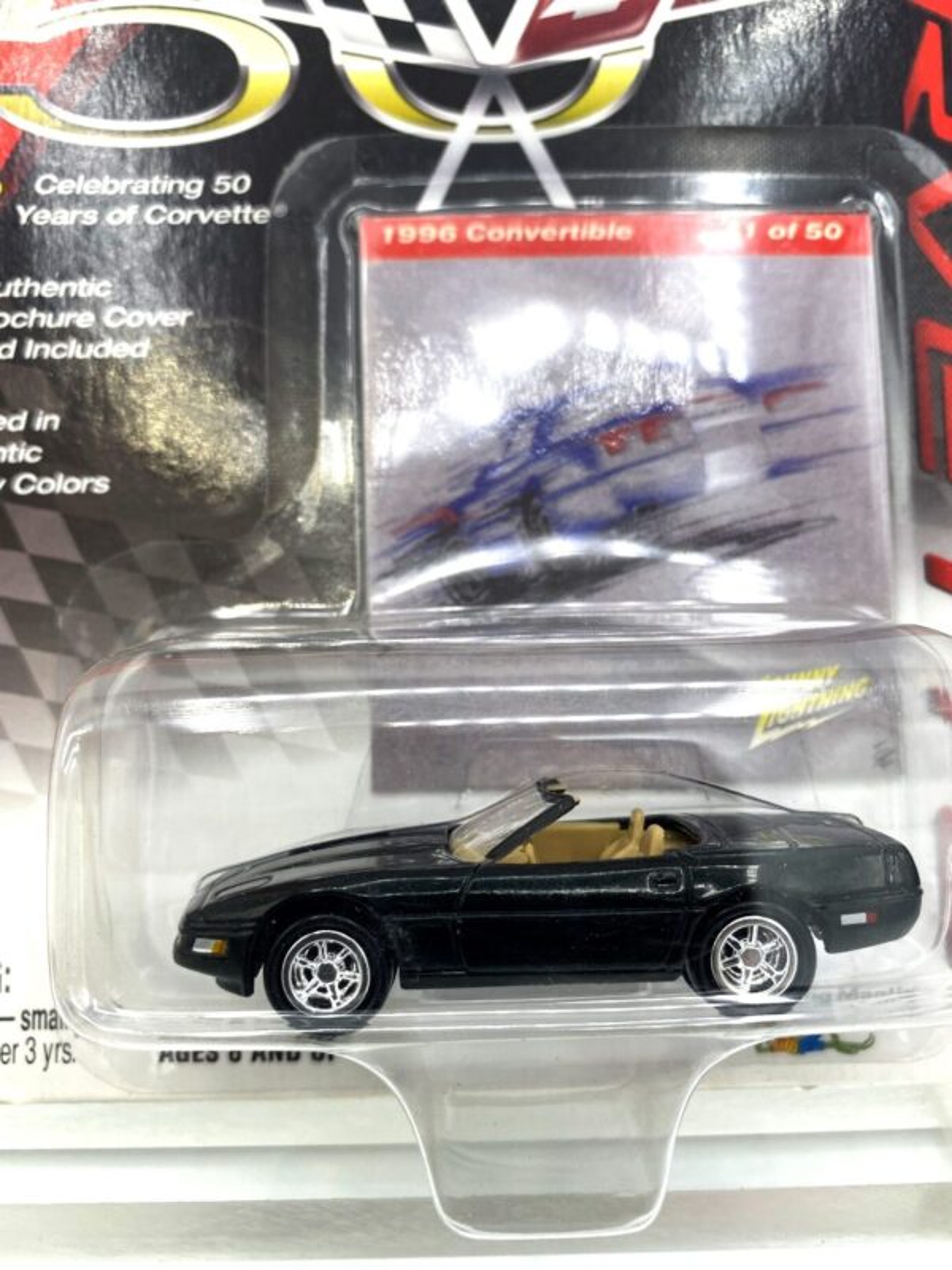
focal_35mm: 26
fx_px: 953
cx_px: 476
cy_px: 635
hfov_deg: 53.1
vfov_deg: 67.3
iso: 32
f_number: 1.8
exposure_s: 1/515
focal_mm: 4.25
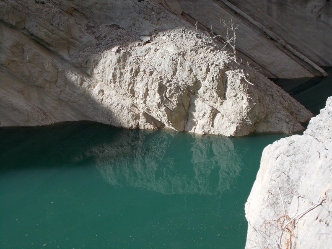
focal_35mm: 50
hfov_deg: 38.2
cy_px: 124
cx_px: 166
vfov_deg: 29.1
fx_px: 480
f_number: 4.5
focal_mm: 9
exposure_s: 1/500
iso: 80
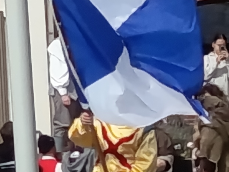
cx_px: -3
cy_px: 124
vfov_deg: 1.9
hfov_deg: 2.5
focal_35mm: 782
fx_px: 5173
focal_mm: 5.27
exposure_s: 1/391
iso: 50
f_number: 1.7
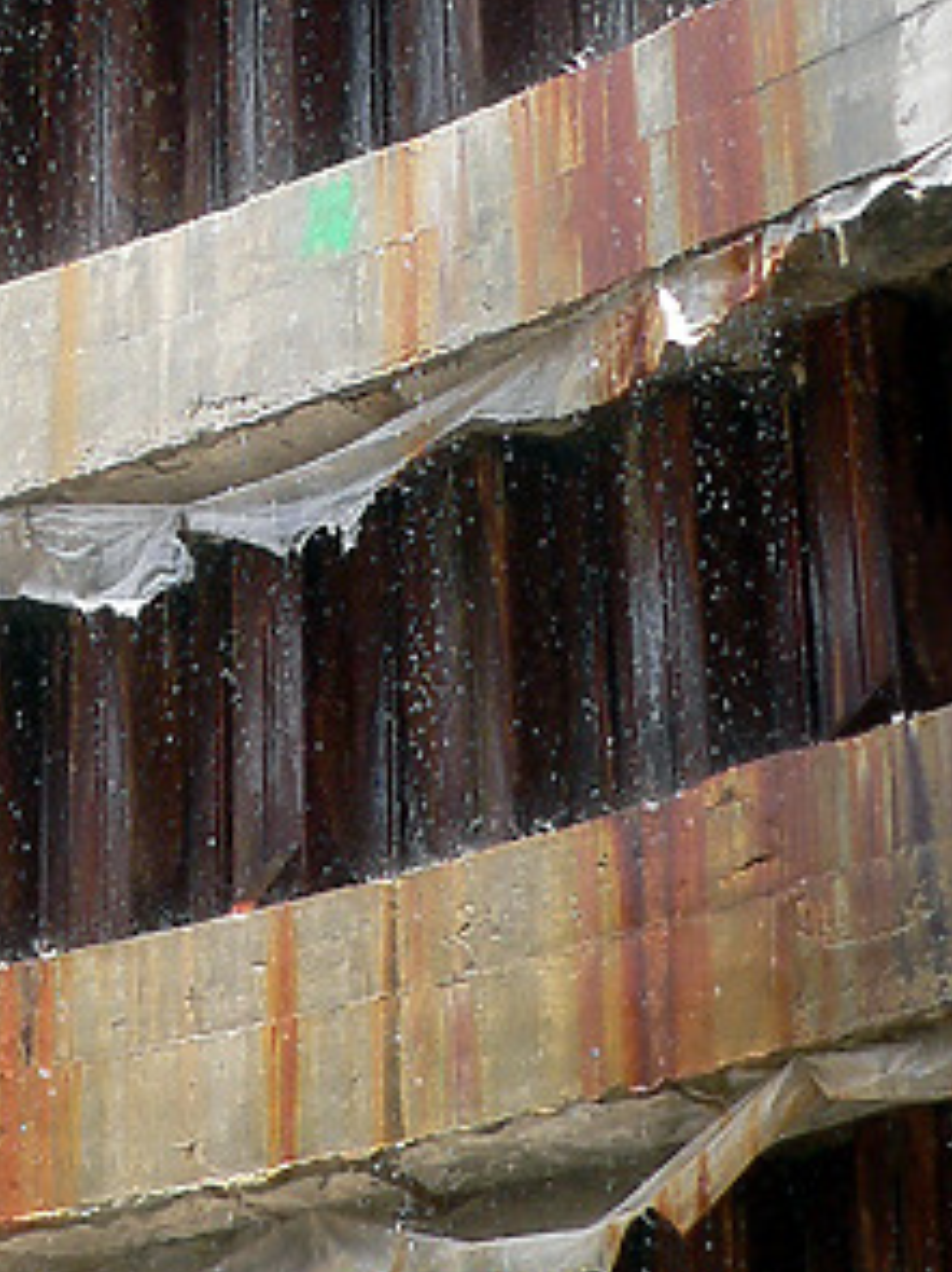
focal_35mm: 110
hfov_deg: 13.0
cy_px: 862
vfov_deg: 17.8
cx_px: -243
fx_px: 4037
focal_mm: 6
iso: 80
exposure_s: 1/320
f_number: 2.8
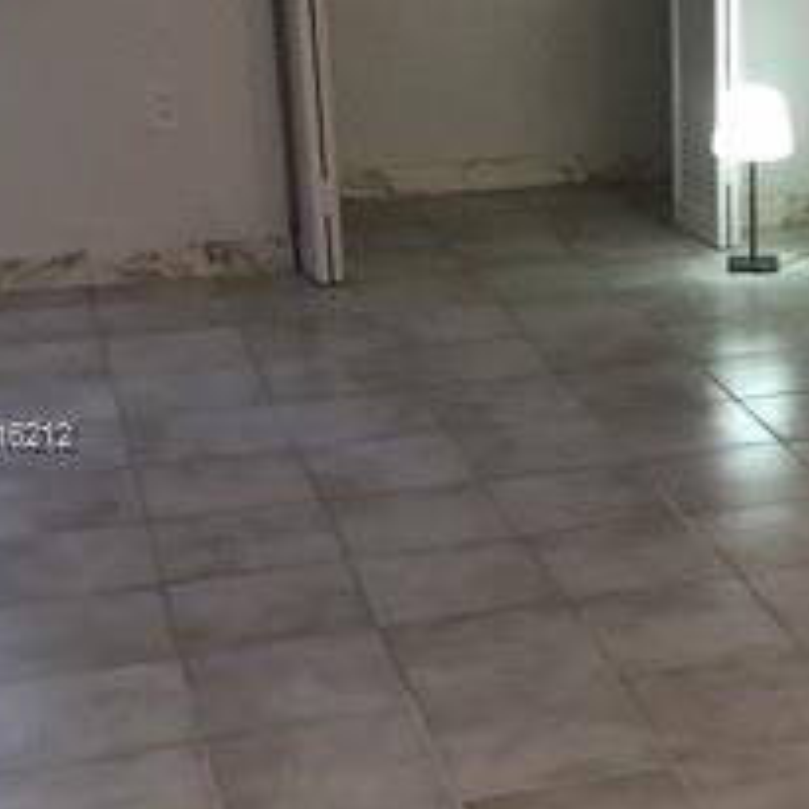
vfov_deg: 21.6
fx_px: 2115
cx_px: 777
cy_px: 438
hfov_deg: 21.0
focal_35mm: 80
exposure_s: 1/30
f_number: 2.2
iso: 100
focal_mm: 4.15
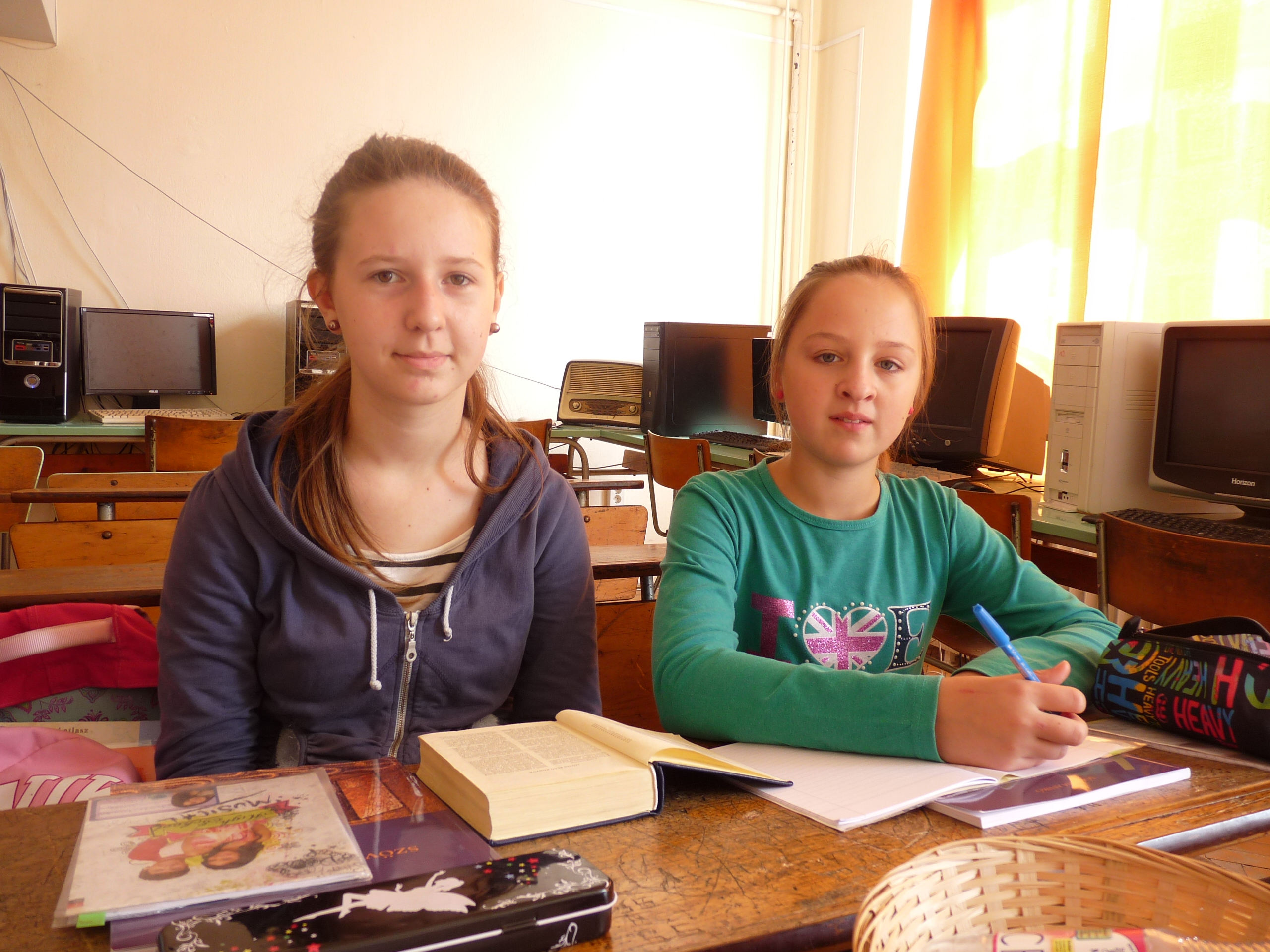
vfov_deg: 51.4
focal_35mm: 27
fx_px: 991
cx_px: 635
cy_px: 476
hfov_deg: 65.3
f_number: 2.8
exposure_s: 1/40
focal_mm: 4.8
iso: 100
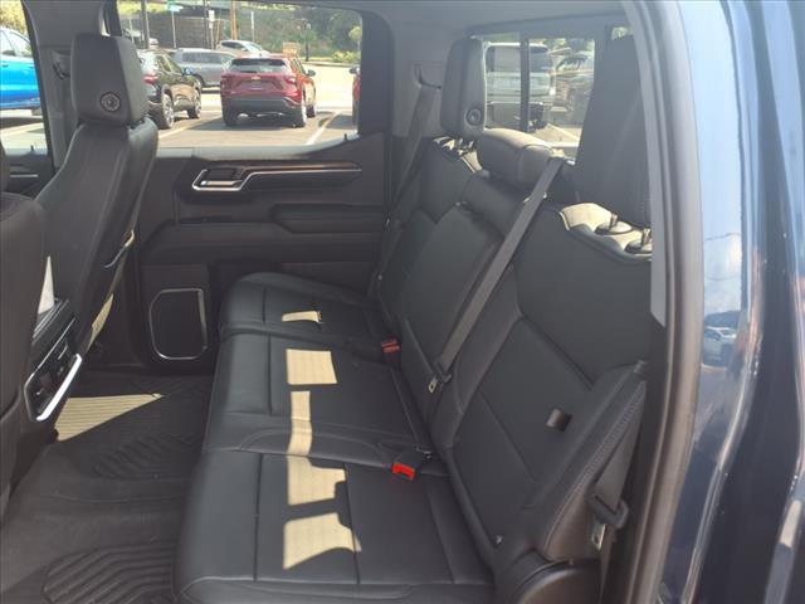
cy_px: 302
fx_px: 628
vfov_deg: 51.4
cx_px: 402
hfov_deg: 65.3
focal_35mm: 27
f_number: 1.9
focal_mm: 3.58
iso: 64
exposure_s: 1/120
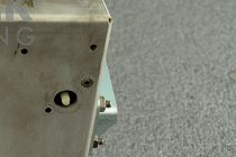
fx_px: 656
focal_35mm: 100
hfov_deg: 18.8
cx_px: -78
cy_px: 19
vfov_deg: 13.6
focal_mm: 35
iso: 800
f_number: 6.3
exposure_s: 1/100
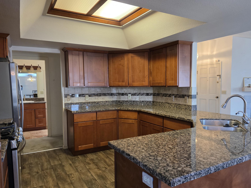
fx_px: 189
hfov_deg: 67.3
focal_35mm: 26
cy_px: 97
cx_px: 132
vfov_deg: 53.0
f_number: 1.7
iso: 400
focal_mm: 6.3
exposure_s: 1/120
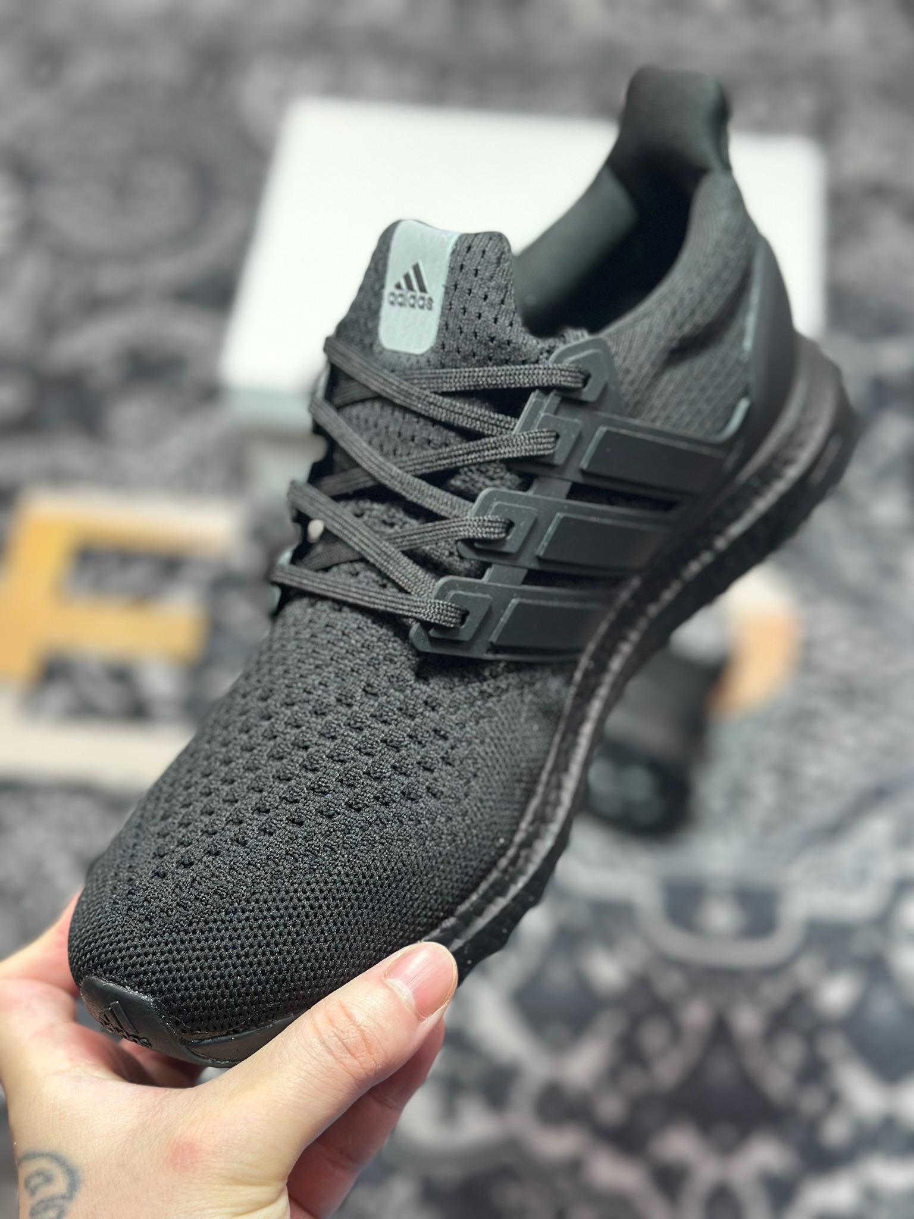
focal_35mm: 48
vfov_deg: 39.7
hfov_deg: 30.3
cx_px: 457
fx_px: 1690
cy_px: 610
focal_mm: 6.86
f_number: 1.78
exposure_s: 1/141
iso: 80
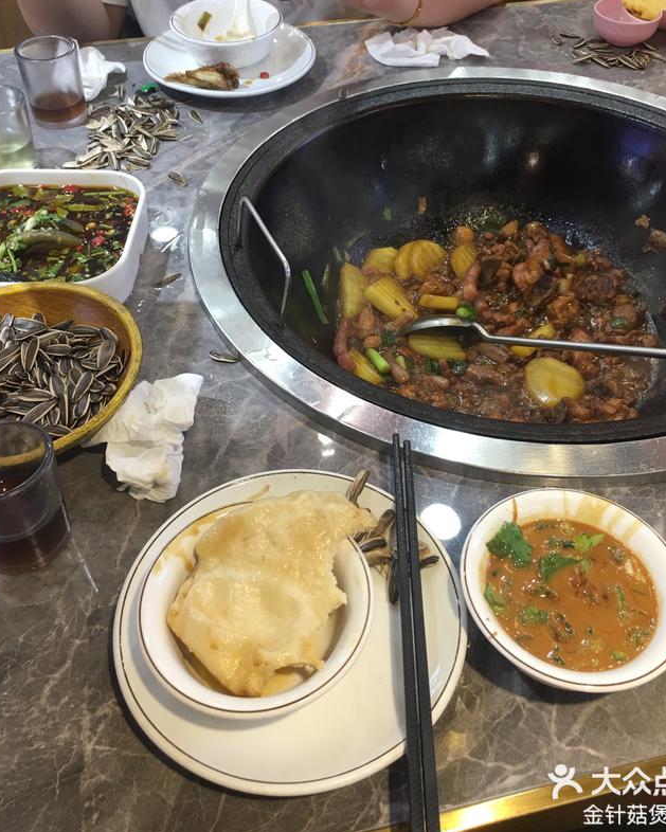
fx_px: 887
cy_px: 318
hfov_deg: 41.2
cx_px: 336
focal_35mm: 36
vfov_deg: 49.8
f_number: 2.2
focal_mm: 4.15
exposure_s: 1/33
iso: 40
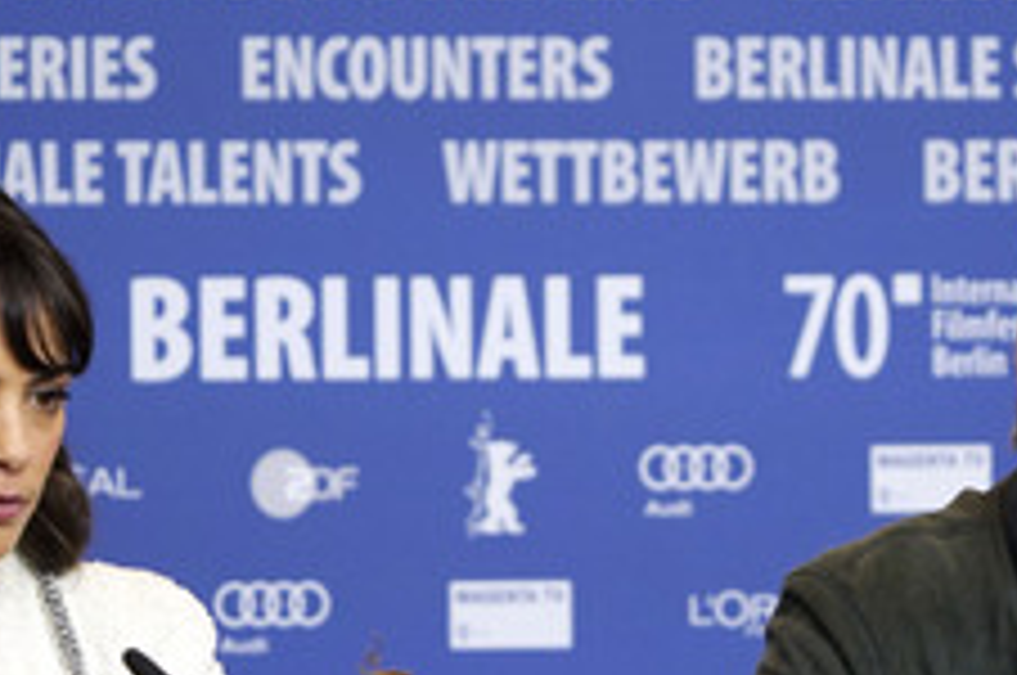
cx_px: 583
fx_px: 19577
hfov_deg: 3.0
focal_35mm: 694
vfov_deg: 2.0
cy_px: 508
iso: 1600
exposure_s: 1/200
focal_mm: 347
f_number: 6.3
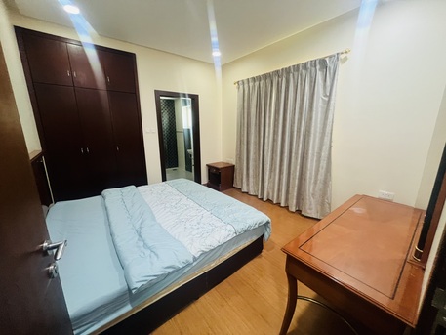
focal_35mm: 13
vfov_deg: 89.9
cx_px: 223
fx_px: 168
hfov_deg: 106.2
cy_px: 168
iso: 320
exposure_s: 1/50
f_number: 1.8
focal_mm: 1.57
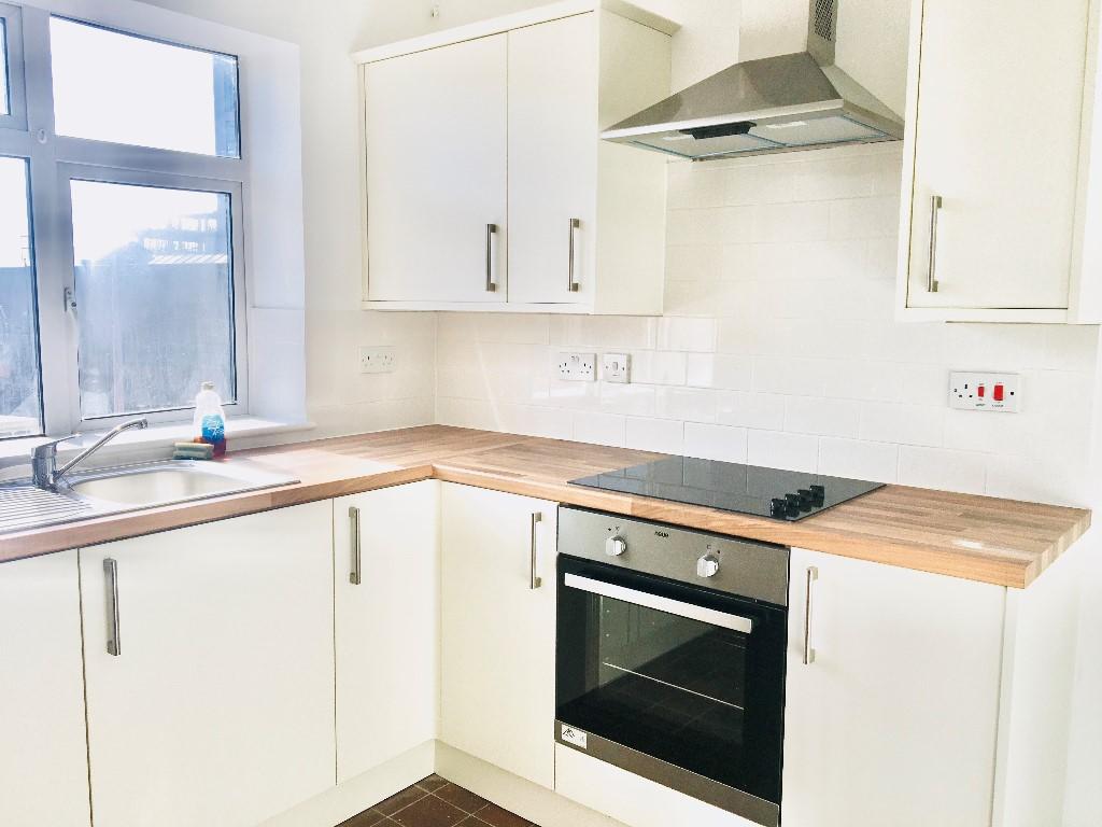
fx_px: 923
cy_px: 414
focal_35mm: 29
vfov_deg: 48.2
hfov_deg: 61.7
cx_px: 551
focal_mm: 4.15
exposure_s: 1/513
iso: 25
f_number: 2.2
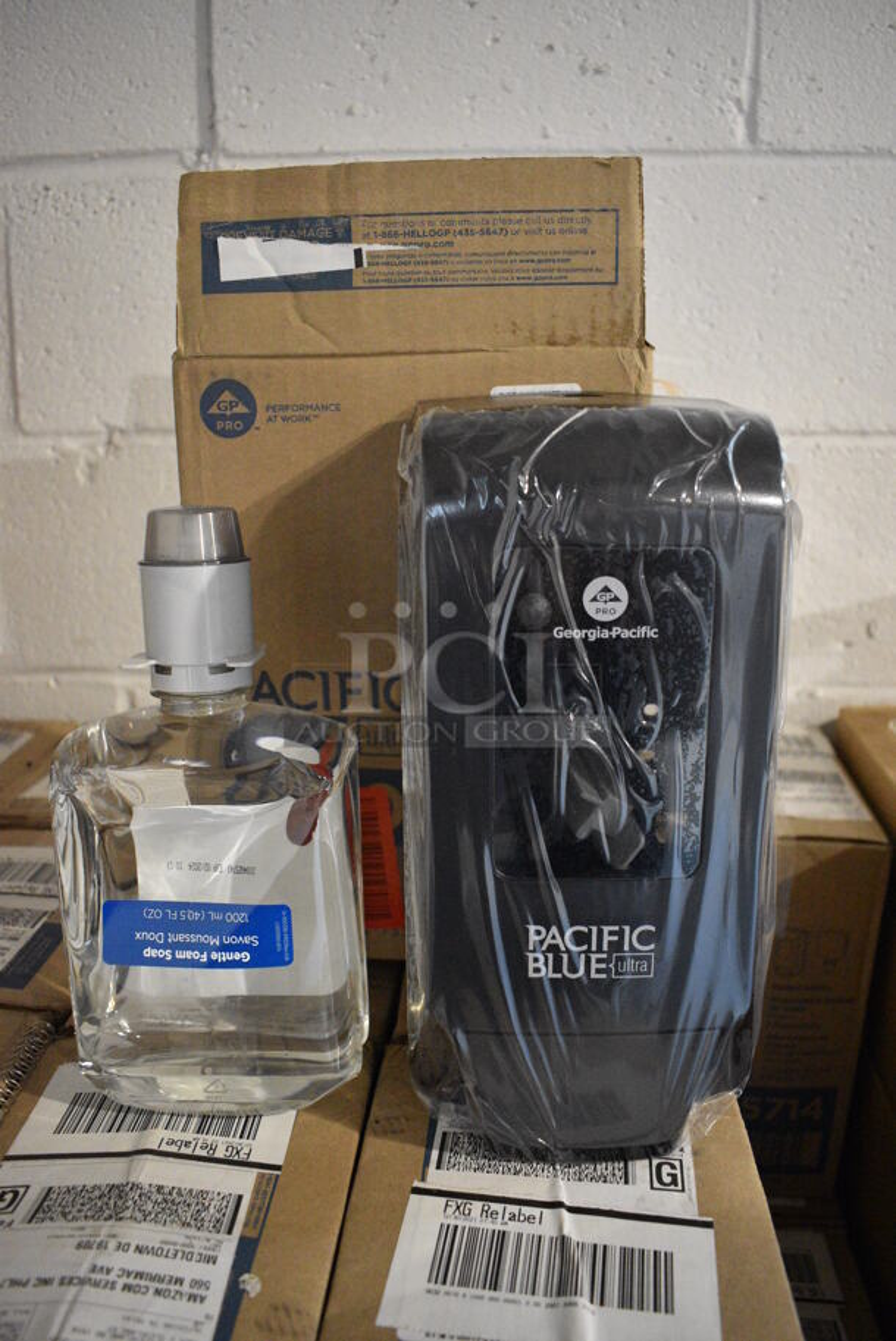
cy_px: 670
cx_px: 448
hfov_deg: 48.0
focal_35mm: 27
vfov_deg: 67.3
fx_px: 1006
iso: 5600
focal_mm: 18
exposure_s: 1/125
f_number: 3.5
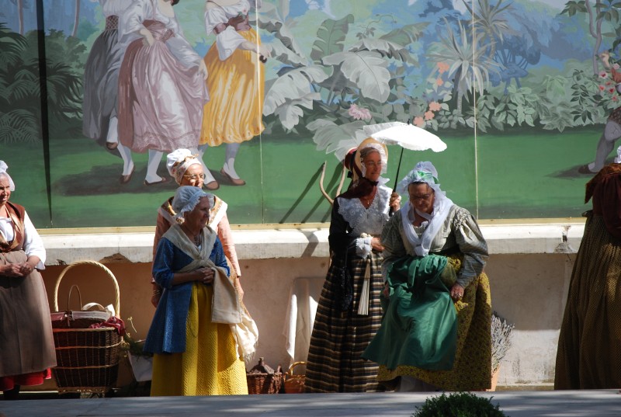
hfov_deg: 10.1
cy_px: 208
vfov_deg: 6.8
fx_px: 3500
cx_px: 310
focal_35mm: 202
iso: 180
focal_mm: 135
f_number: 5.6
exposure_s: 1/500
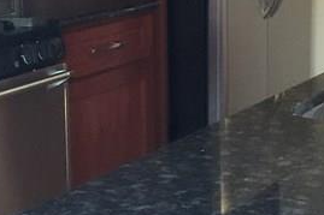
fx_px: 1034
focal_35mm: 115
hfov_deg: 17.7
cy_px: 17
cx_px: 254
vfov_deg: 11.8
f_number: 2.2
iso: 80
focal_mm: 4.15
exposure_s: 1/4
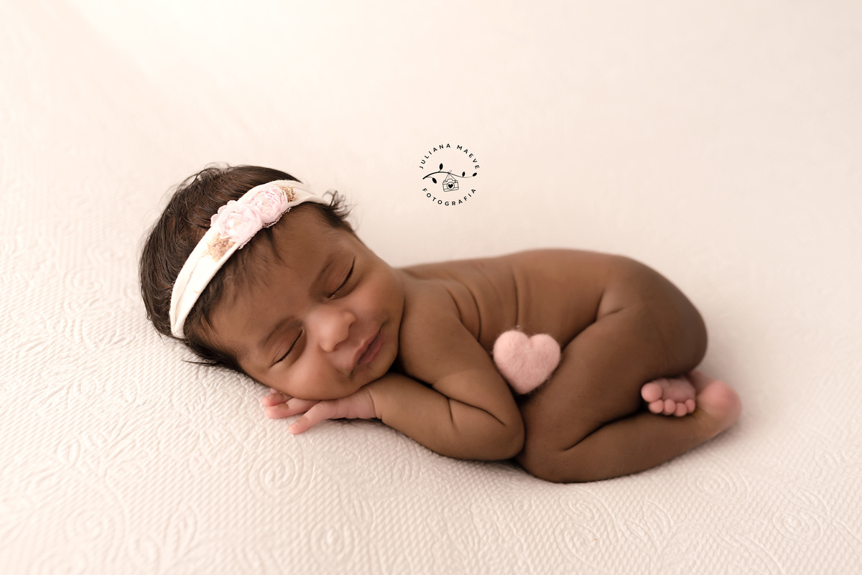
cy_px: 288
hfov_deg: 54.4
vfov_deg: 37.9
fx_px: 838
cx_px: 431
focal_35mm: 35
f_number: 2.8
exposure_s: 1/100
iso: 160
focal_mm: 35
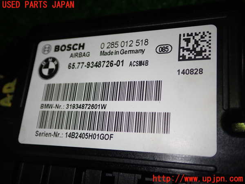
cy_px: 92
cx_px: 122
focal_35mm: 38
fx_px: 269
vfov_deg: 37.7
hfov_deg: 49.0
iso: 200
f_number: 8
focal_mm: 6.83
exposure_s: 1/40
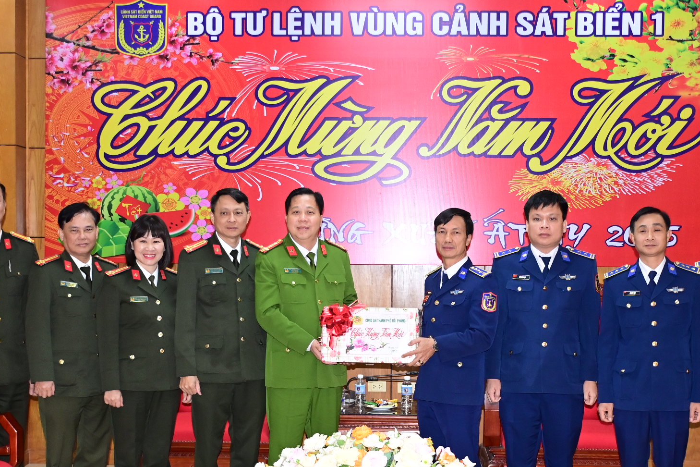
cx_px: 376
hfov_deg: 36.9
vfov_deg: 24.9
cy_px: 312
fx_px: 1050
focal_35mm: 54
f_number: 4
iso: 1600
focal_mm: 27
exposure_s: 1/200
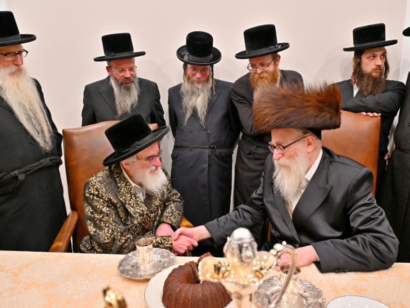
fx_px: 332
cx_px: 212
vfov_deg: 49.7
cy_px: 154
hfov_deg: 63.4
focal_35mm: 28
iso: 1000
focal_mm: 24
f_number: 4
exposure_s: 1/160
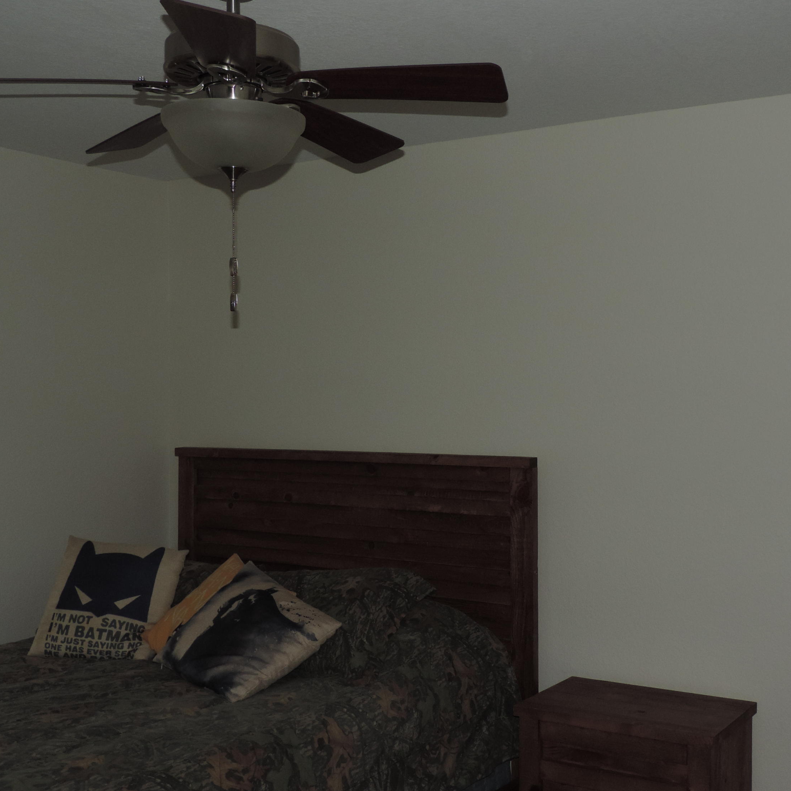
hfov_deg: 40.0
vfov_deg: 40.0
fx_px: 1086
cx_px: 443
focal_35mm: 42
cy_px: 394
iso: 200
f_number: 3.3
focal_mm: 6.2
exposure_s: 1/30
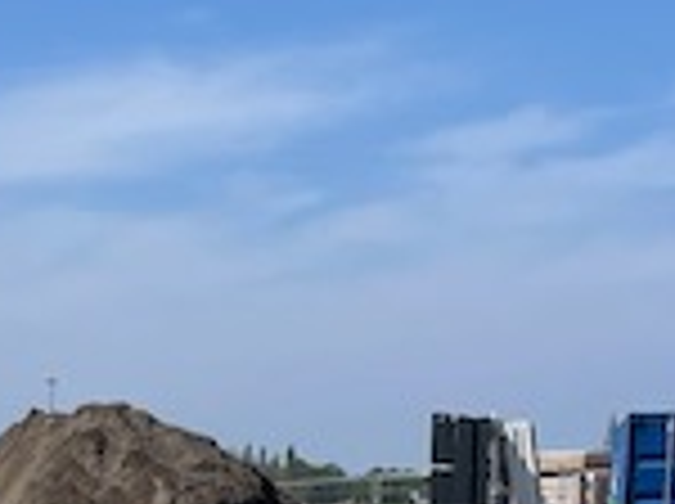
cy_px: 860
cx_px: -212
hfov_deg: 16.7
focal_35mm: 111
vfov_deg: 12.3
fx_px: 2161
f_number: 1.6
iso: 32
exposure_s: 1/5291
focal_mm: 4.2
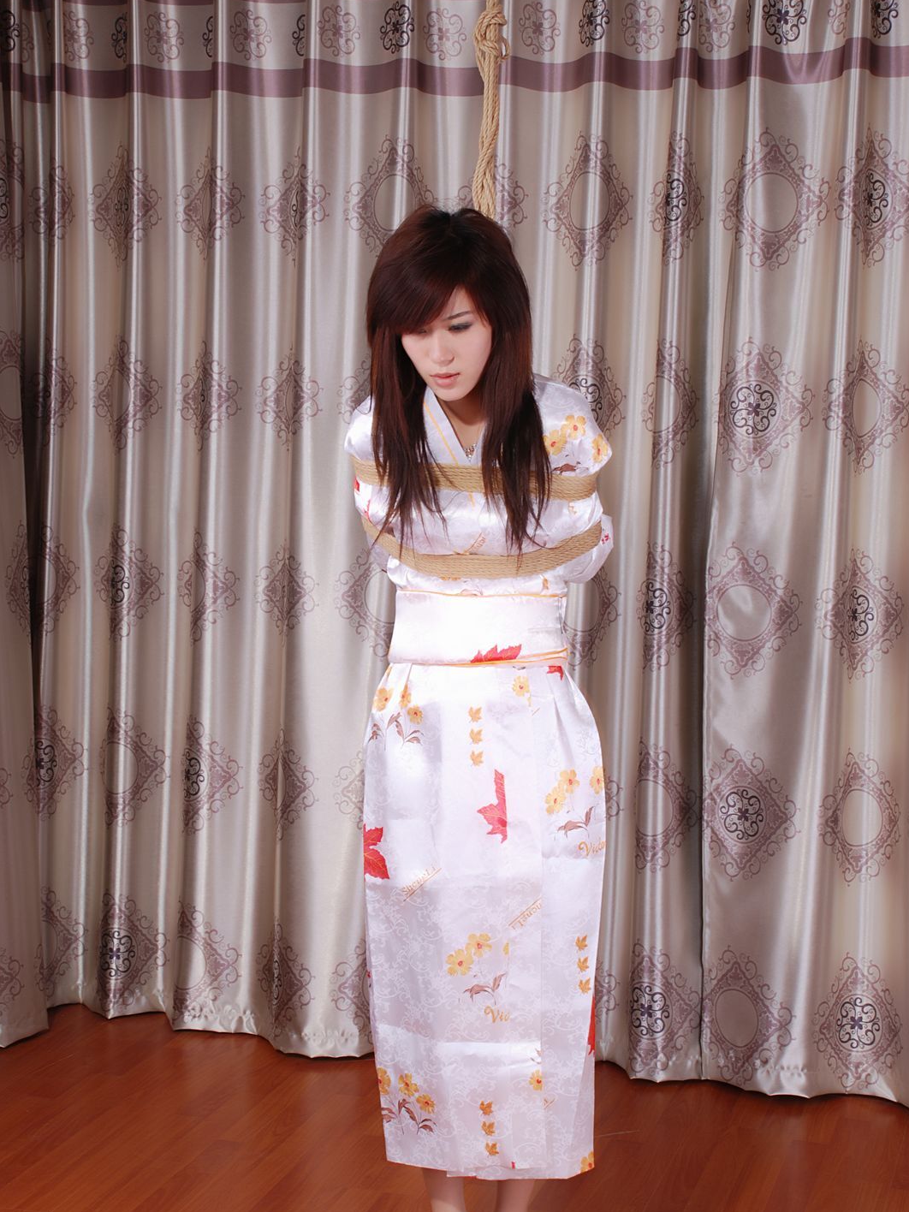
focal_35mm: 62
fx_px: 2171
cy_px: 608
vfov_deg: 31.2
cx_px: 457
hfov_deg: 23.7
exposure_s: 1/8
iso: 100
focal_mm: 38
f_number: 8
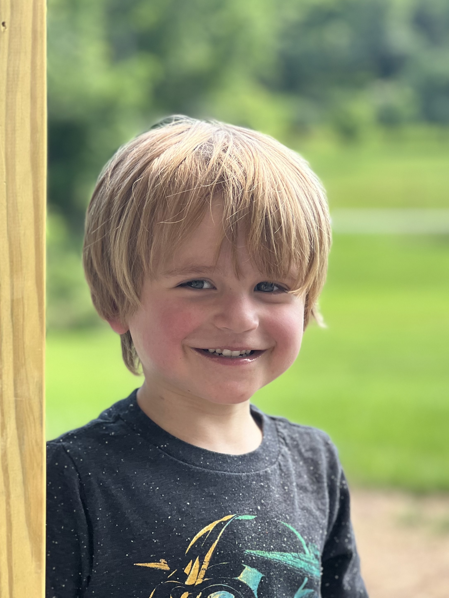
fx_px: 1332
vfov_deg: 25.3
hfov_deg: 19.1
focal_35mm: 77
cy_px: 299
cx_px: 224
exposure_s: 1/121
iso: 50
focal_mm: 9
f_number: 2.8
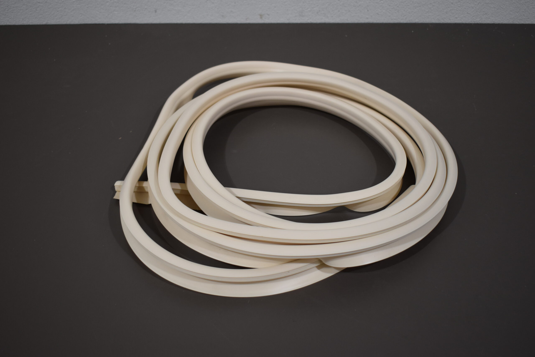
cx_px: 268
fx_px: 646
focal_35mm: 44
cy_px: 178
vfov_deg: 30.9
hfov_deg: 45.0
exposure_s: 1/250
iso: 500
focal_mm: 29
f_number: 4.2
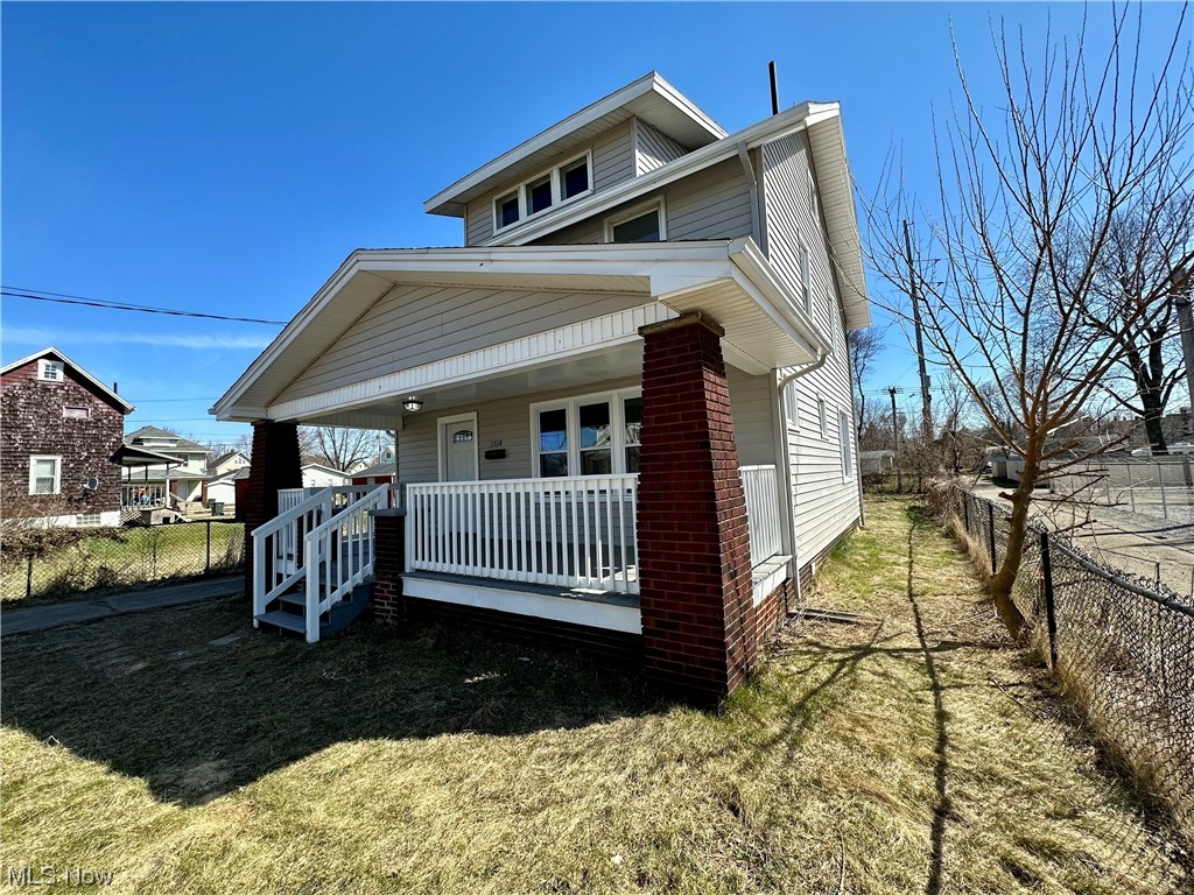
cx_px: 597
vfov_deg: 85.7
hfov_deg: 102.1
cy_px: 448
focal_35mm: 14
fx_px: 483
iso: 40
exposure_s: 1/1052
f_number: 2.2
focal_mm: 2.22
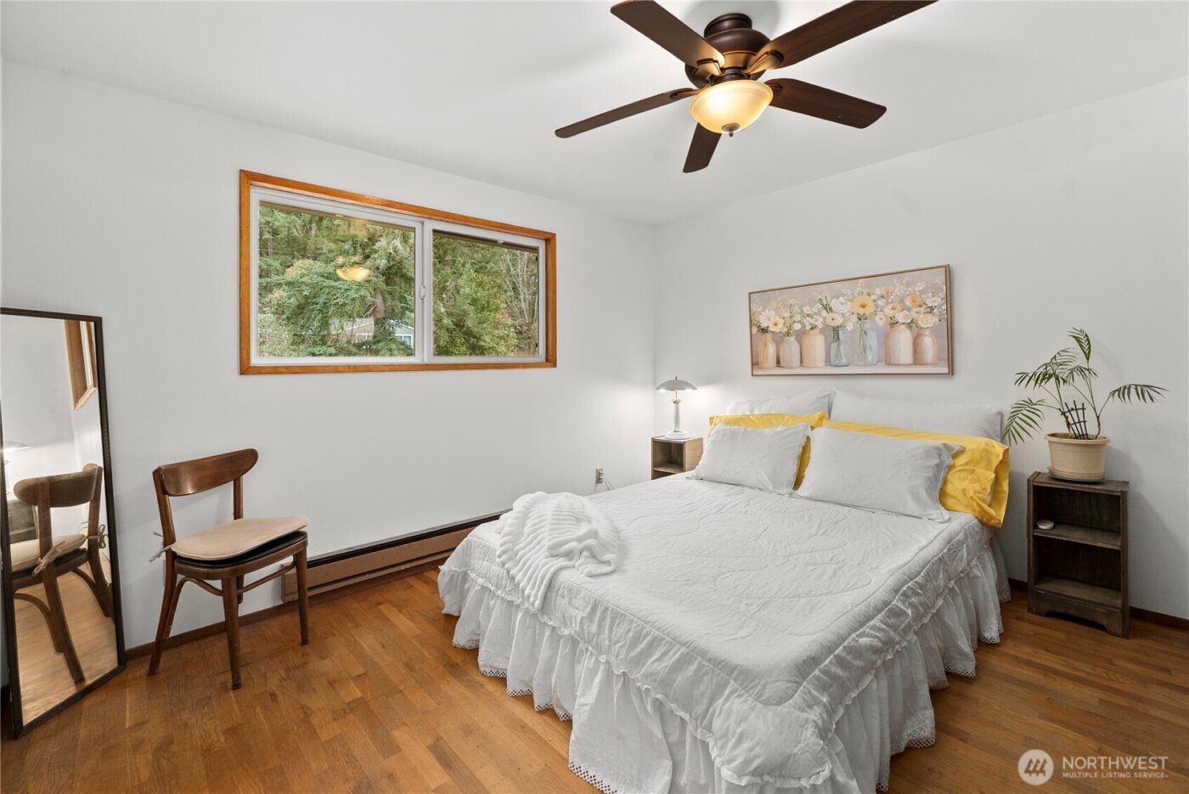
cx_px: 594
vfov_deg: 81.3
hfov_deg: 104.2
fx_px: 463
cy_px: 397
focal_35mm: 14
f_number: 7.1
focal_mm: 14
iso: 1000
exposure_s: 1/15
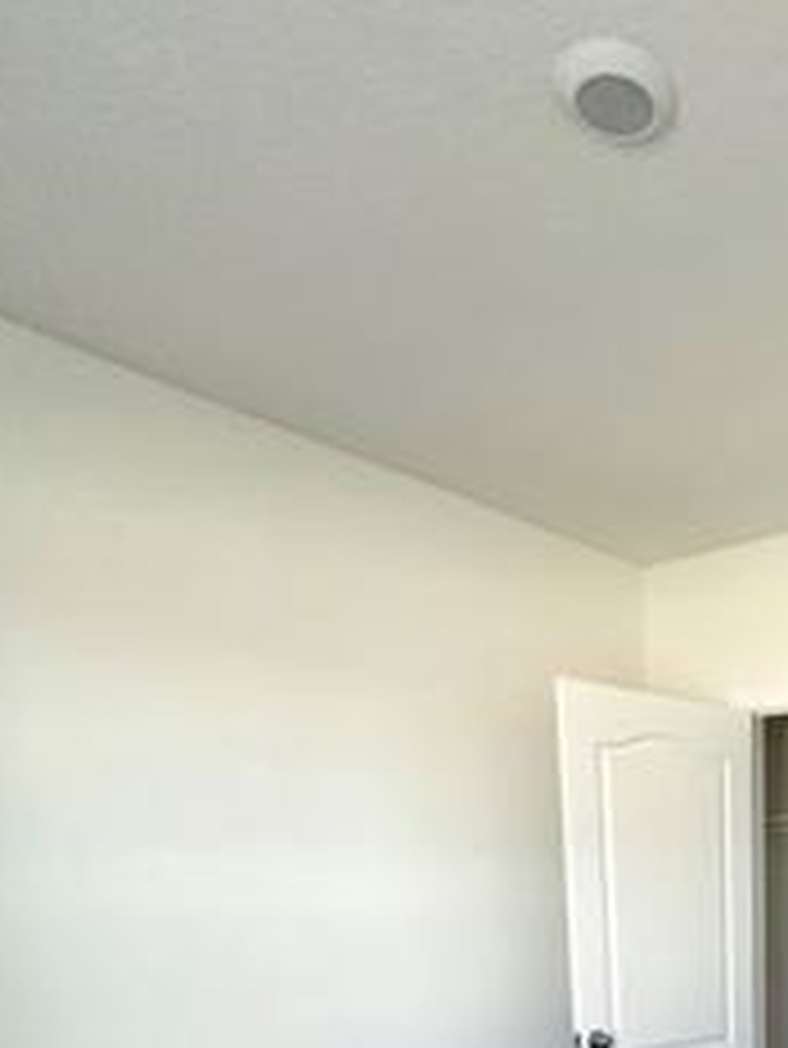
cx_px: 795
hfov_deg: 38.9
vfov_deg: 45.3
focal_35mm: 32
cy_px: 1106
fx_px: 970
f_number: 2.2
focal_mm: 2.22
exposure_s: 1/99
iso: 250
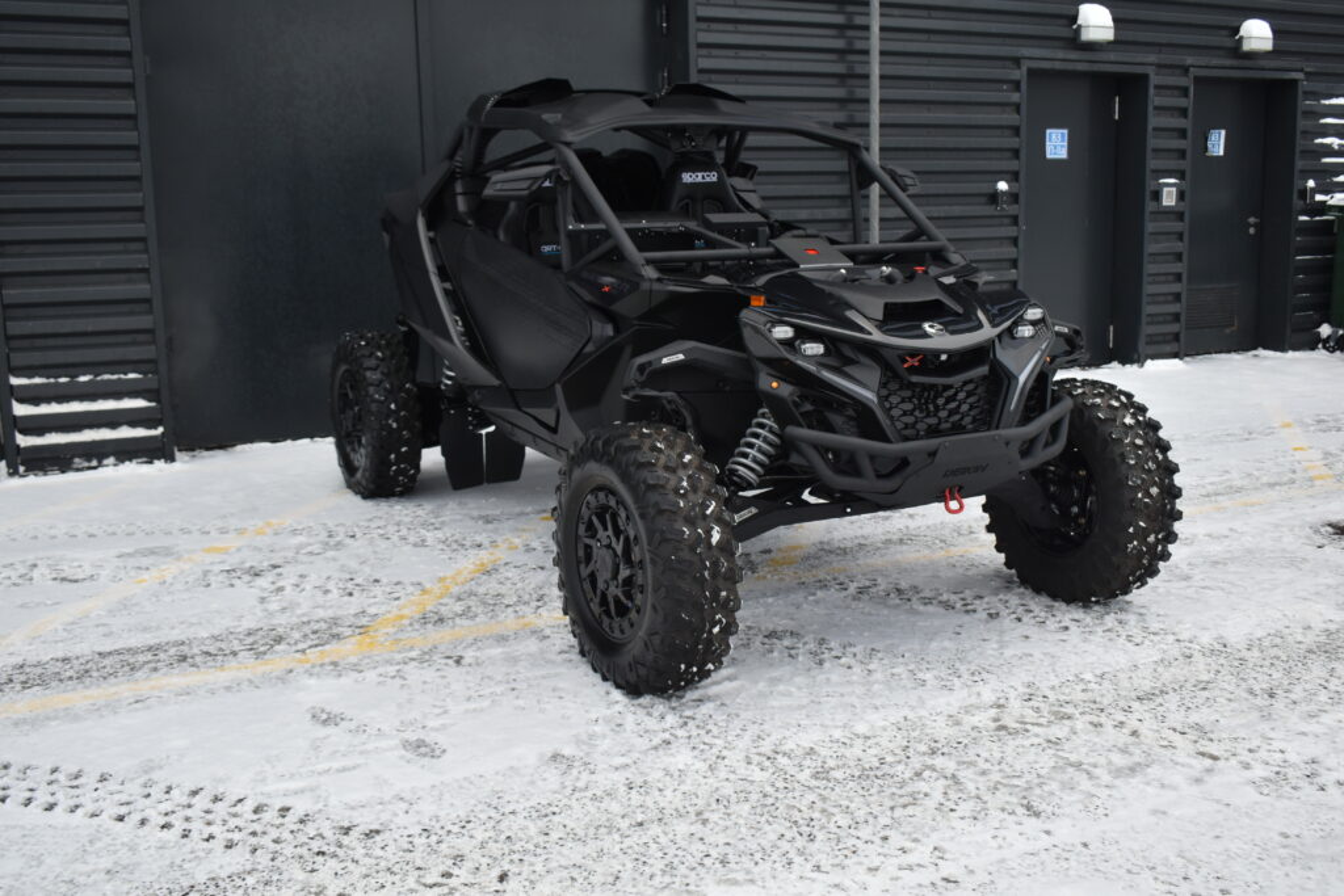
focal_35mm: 36
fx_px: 1344
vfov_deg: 36.9
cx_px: 672
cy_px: 448
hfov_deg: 53.1
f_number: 5
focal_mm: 24
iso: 400
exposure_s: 1/250
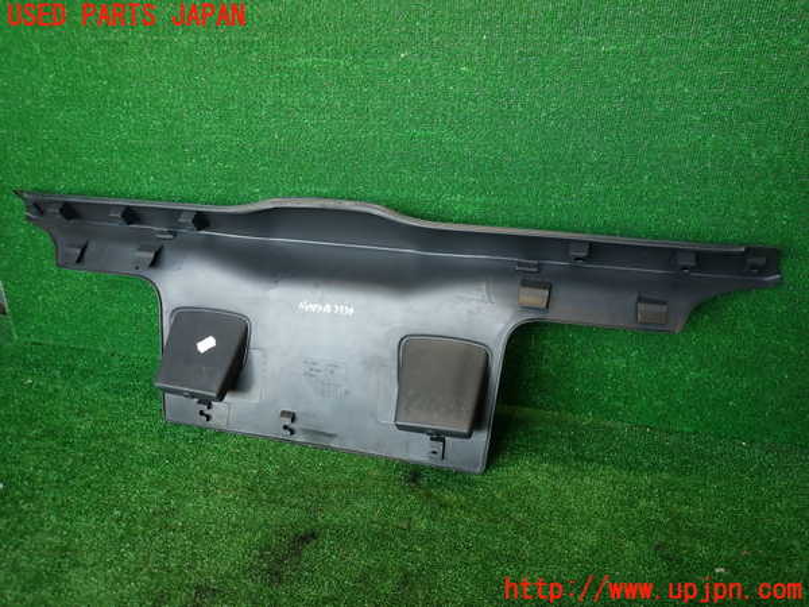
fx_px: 584
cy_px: 304
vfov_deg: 54.9
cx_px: 404
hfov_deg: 69.4
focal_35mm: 25
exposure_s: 1/60
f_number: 2
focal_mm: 4.5
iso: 160
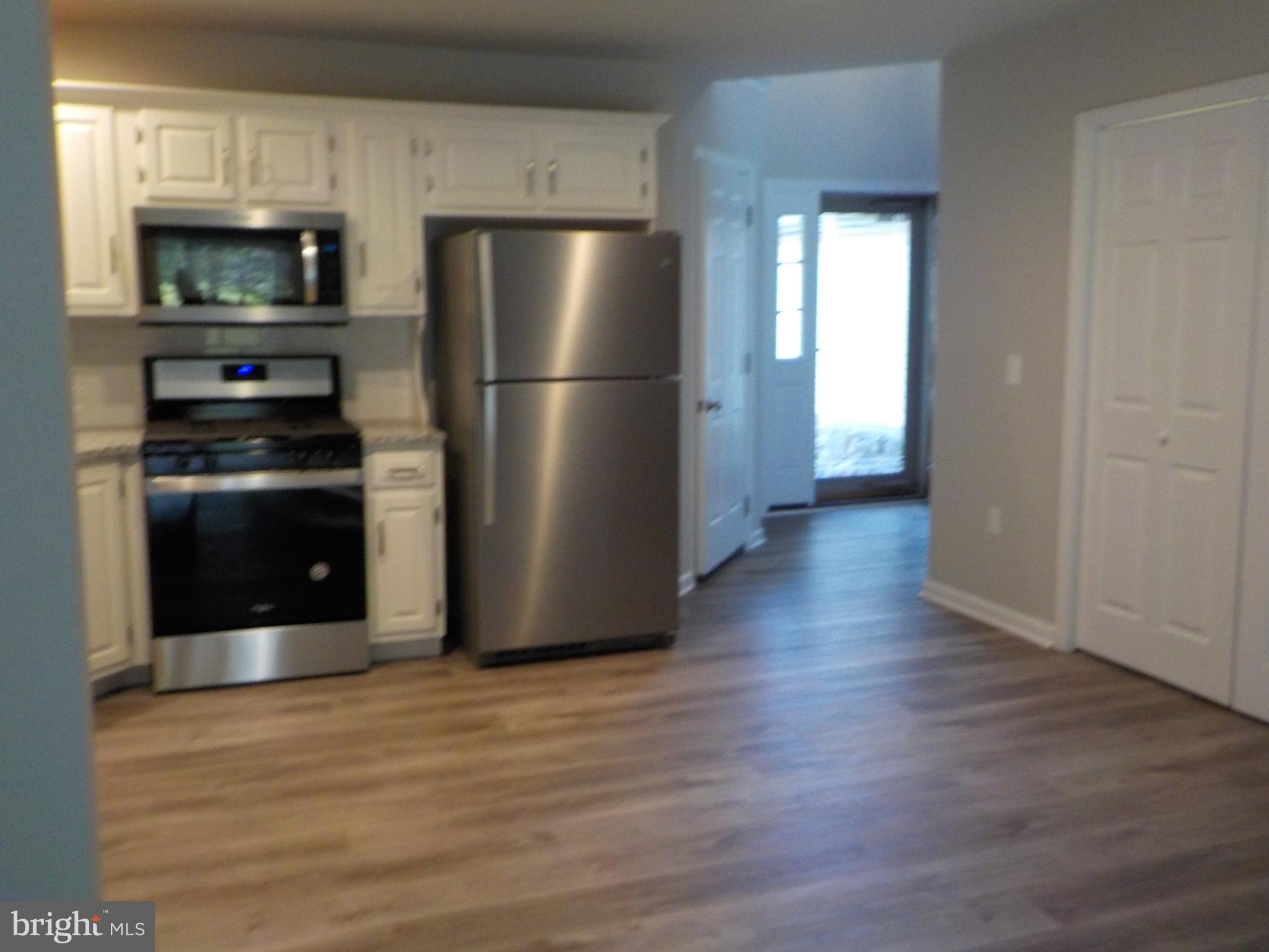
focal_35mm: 30
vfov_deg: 46.8
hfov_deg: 60.0
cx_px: 634
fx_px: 1100
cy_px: 476
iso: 320
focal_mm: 4.1
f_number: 3.3
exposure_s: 1/30
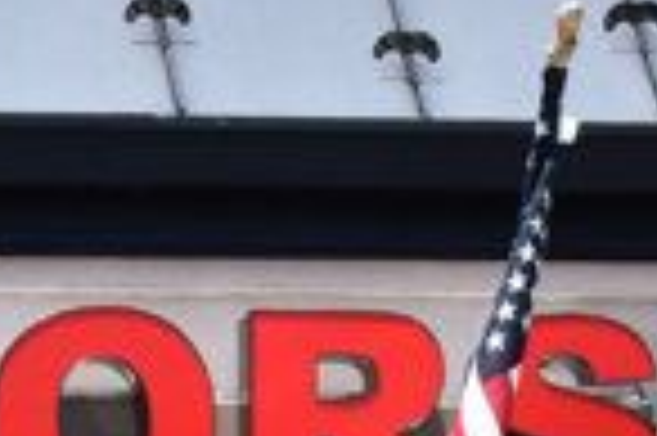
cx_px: -490
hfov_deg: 6.0
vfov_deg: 3.9
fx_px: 6143
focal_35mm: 337
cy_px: 1335
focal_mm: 32
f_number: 11
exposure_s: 1/500
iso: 400
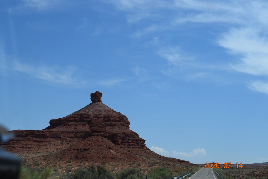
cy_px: 90
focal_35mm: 82
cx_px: 134
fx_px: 614
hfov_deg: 24.6
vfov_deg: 16.6
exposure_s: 1/400
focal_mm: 55
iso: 200
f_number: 10
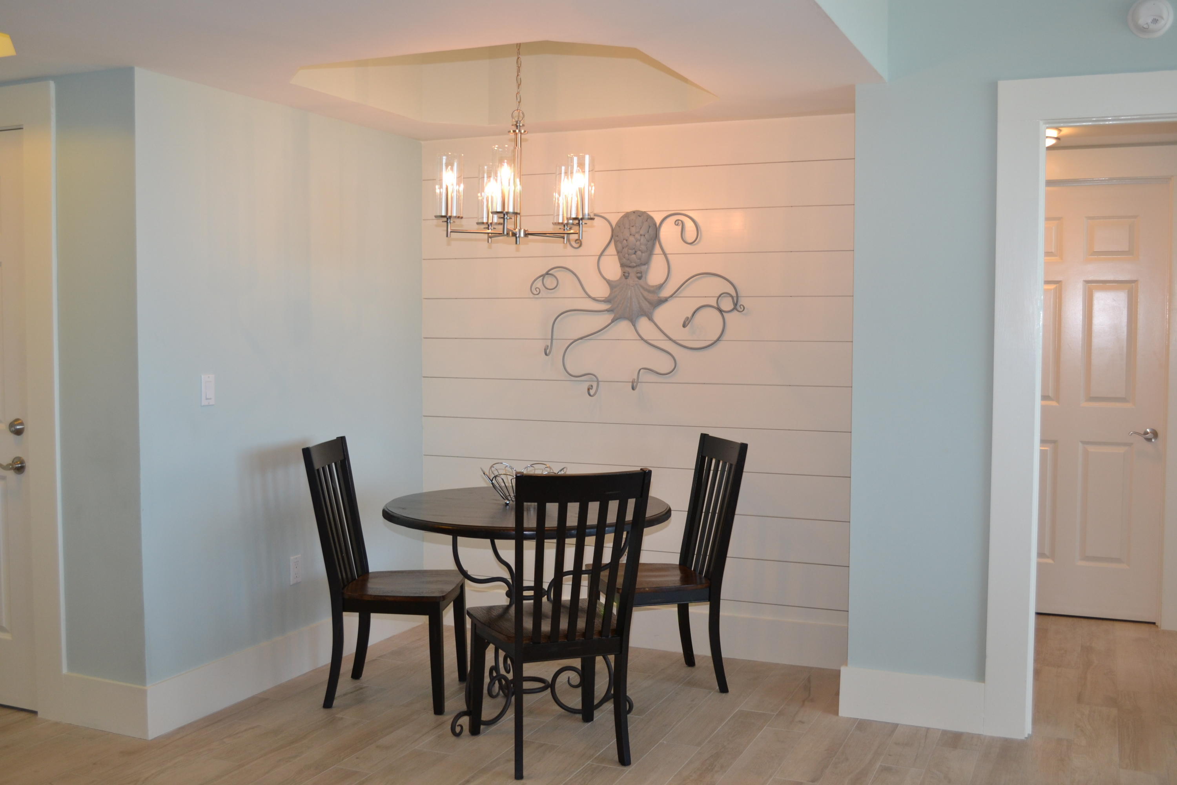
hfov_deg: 53.1
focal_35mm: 36
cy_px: 392
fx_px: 1177
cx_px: 588
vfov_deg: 36.9
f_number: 5
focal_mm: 24
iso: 400
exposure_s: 1/100
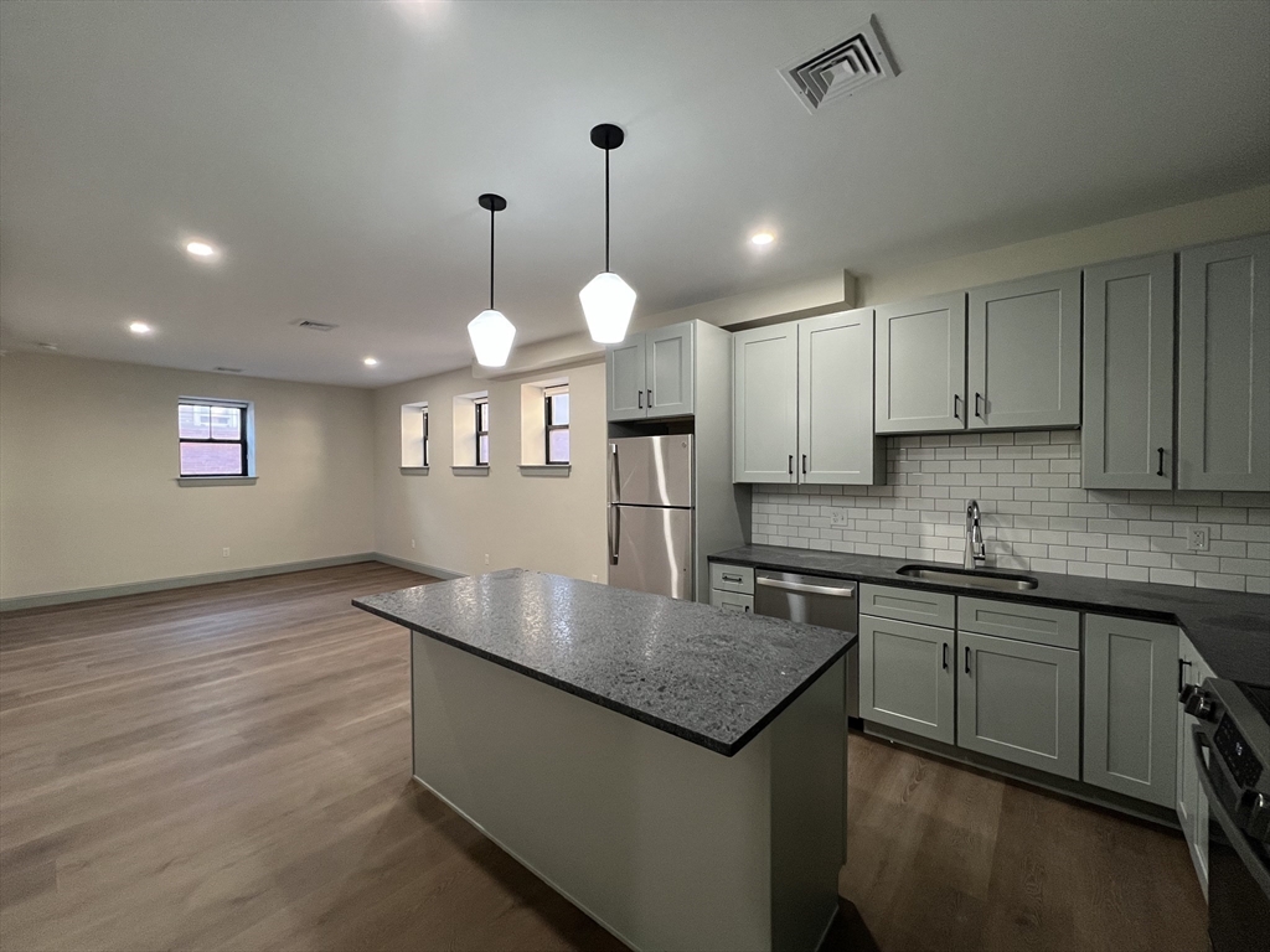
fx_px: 477
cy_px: 476
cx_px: 635
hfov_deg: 106.2
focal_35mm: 13
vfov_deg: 89.9
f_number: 1.8
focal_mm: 1.57
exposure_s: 1/120
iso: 250
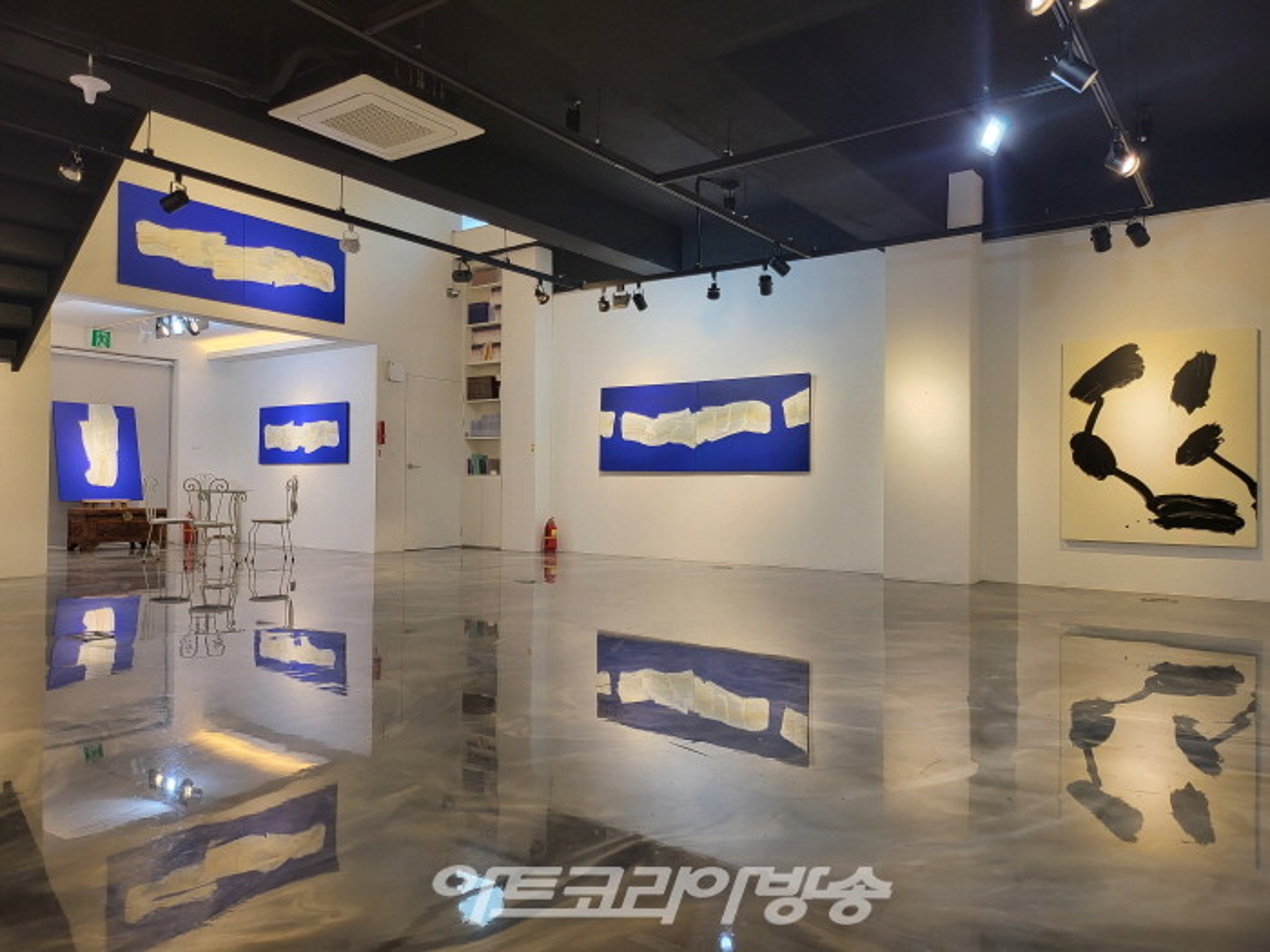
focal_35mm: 24
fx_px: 881
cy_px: 476
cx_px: 635
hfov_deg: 71.6
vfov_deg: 56.8
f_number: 1.8
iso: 125
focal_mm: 5
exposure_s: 1/120
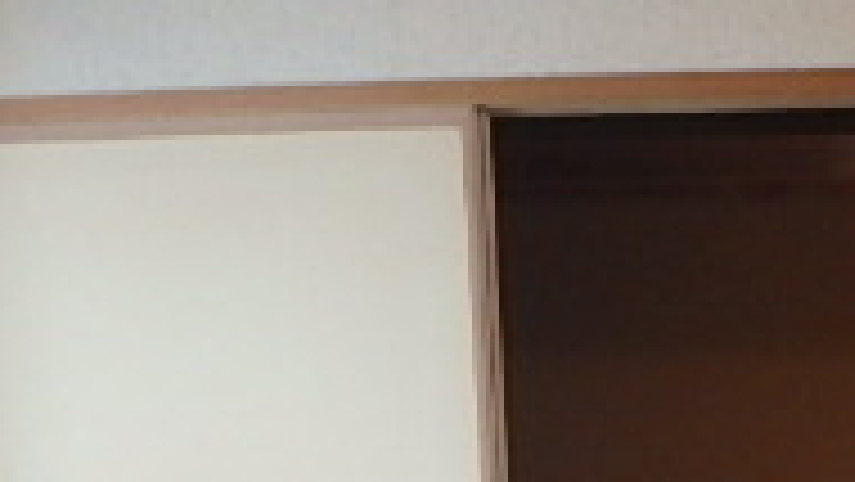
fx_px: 1746
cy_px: 806
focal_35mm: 77
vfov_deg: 14.3
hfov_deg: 25.6
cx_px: 932
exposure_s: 1/30
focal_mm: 3.7
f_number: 3.5
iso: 500
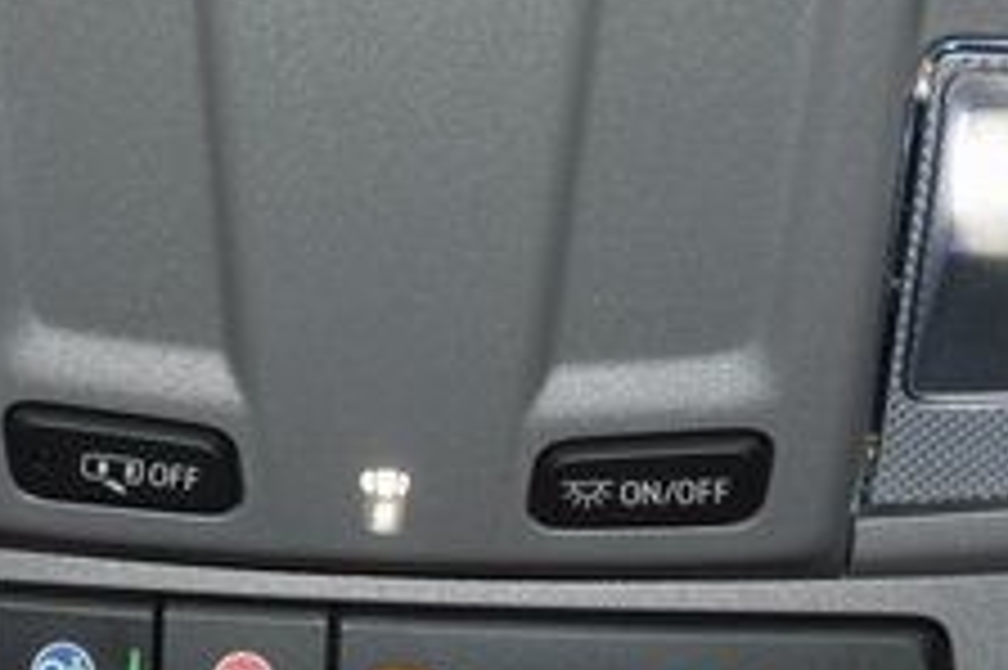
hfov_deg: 19.8
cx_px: 414
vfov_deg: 13.3
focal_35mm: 103
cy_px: 241
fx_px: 2882
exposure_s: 1/80
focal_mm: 24
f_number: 3.8
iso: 400
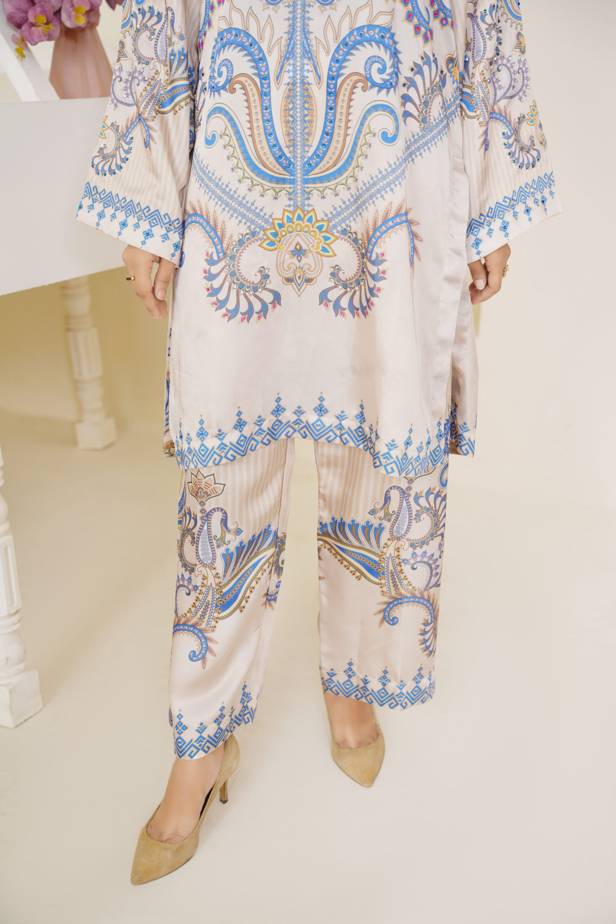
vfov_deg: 40.3
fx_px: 1259
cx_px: 308
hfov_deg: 27.5
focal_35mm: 49
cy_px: 462
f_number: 3.5
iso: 80
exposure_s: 1/125
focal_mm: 49.1
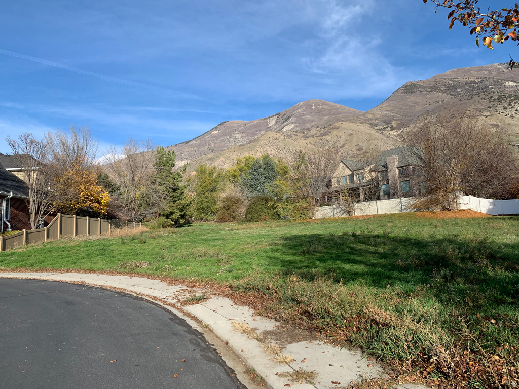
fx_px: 390
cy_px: 194
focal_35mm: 26
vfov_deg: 53.1
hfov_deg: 67.3
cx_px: 260
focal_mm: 4.25
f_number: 1.8
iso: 25
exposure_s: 1/1610
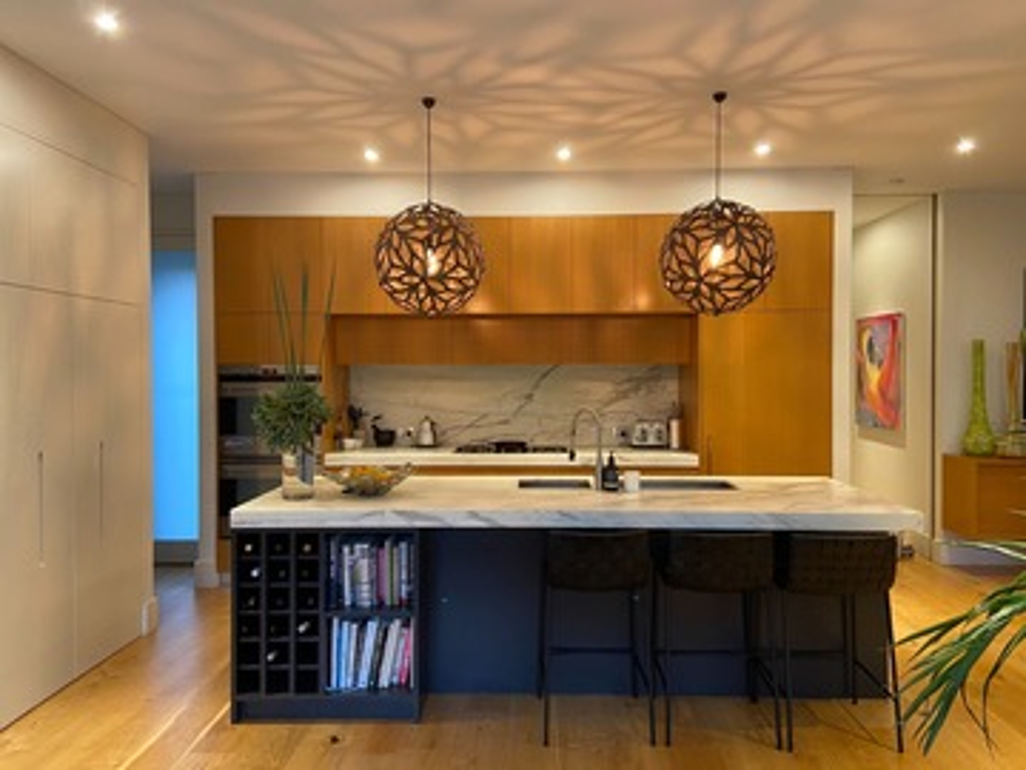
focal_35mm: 26
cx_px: 513
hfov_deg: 67.3
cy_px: 385
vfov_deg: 53.1
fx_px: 771
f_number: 1.8
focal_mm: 4.25
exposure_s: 1/50
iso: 200
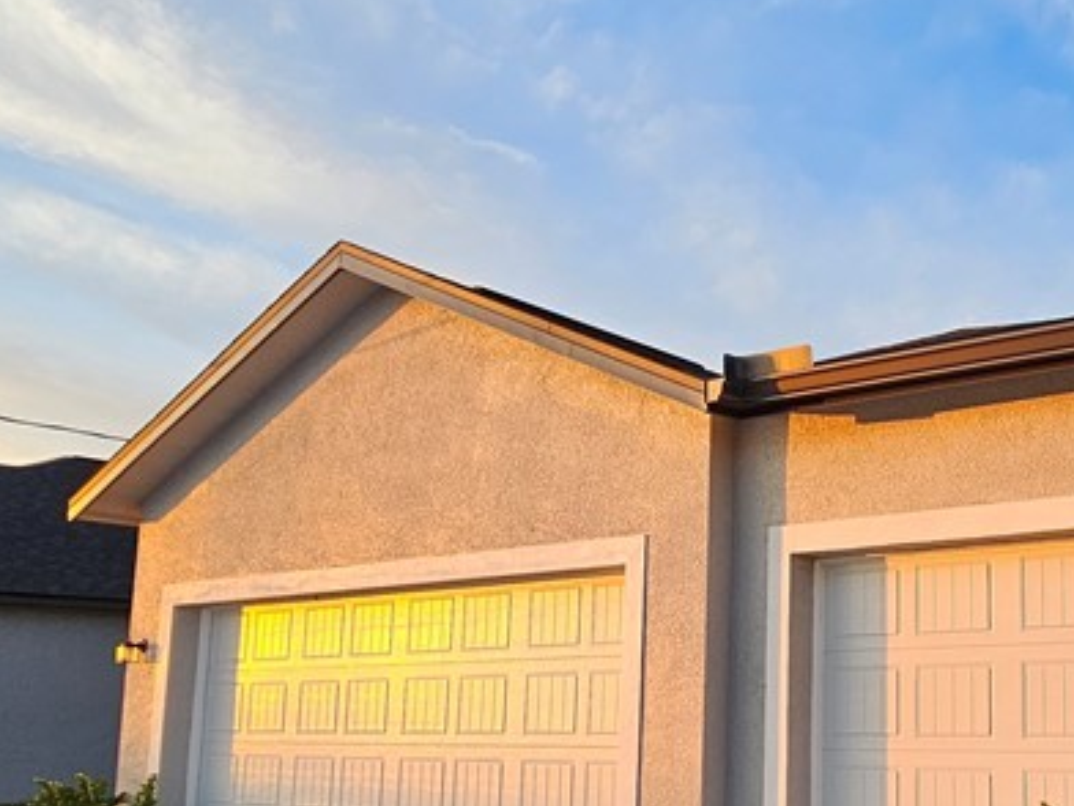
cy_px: 548
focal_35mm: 34
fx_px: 1055
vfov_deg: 41.2
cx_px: 1063
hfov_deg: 45.8
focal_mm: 2.2
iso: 64
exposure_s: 1/262
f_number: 2.2
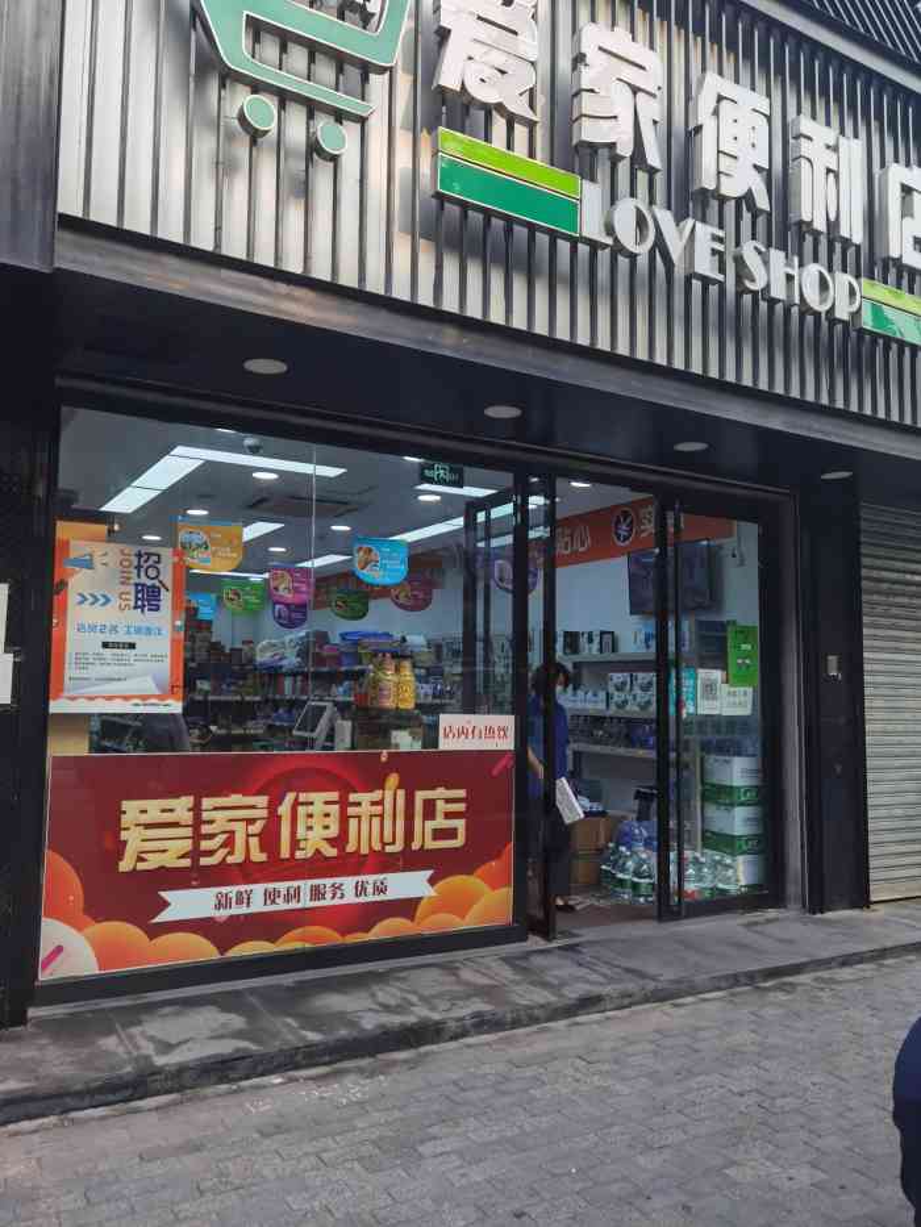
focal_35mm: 27
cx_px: 460
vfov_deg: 65.3
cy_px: 614
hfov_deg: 51.4
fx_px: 958
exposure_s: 1/1111
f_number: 1.9
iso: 50
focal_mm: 6.71
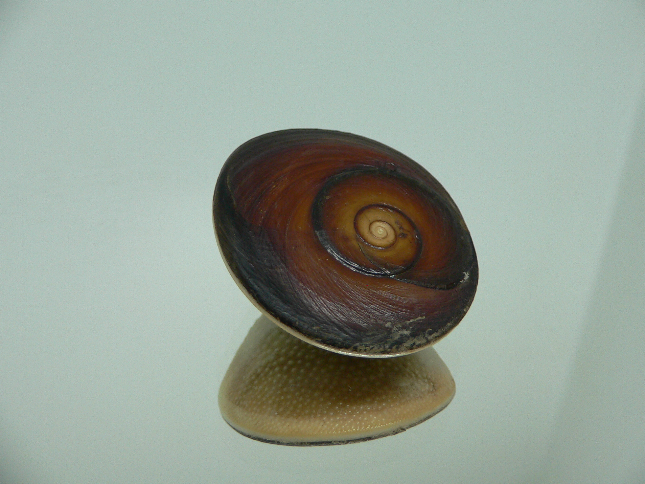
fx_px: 689
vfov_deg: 38.7
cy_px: 235
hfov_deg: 50.1
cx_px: 329
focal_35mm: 37
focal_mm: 4.6
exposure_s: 1/60
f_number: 2.8
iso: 150
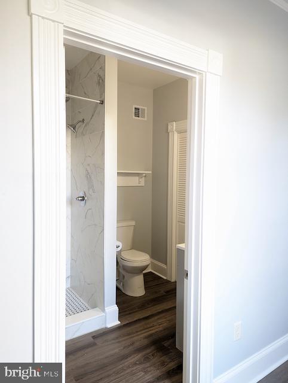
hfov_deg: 56.9
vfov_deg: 71.5
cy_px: 192
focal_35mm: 24
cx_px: 144
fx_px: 266
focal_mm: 6.81
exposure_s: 1/90
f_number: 1.85
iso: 421
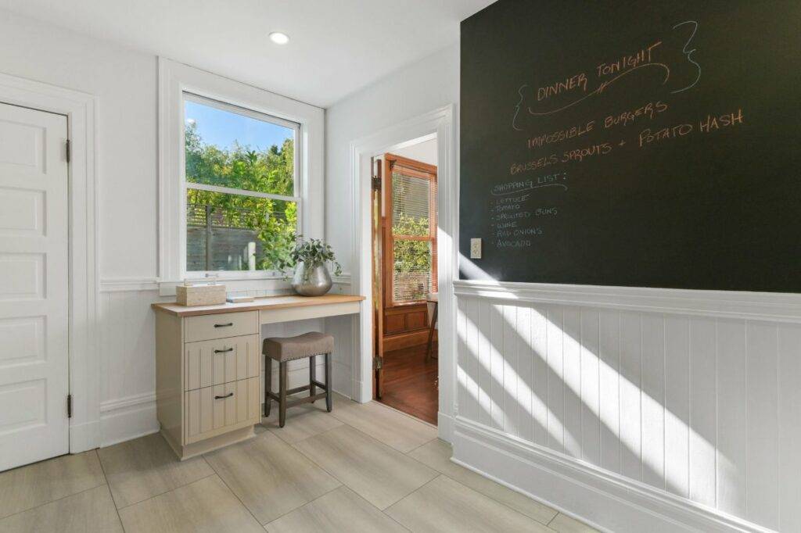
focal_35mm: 17
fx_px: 378
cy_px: 266
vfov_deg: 70.4
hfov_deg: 93.3
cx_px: 400
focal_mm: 17
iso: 400
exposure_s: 1/50
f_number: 11
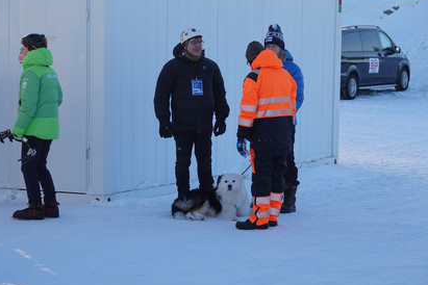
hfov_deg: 17.9
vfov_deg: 12.0
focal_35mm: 114
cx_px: 204
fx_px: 1355
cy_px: 148
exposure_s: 1/250
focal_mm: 38.04
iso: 100
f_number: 4
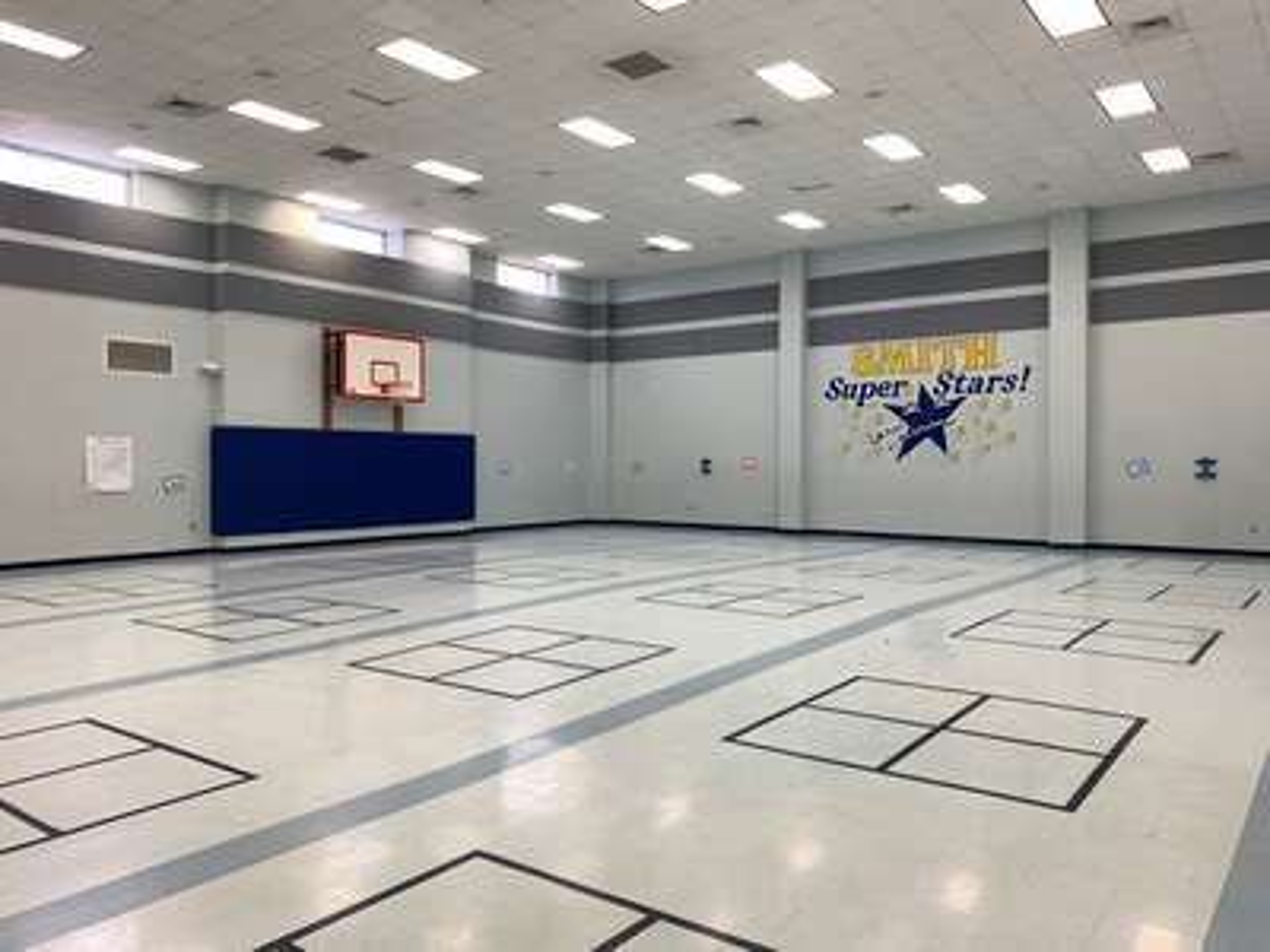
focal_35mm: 26
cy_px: 476
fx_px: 954
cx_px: 635
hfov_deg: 67.3
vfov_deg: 53.1
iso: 50
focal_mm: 4.25
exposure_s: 1/60
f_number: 1.8
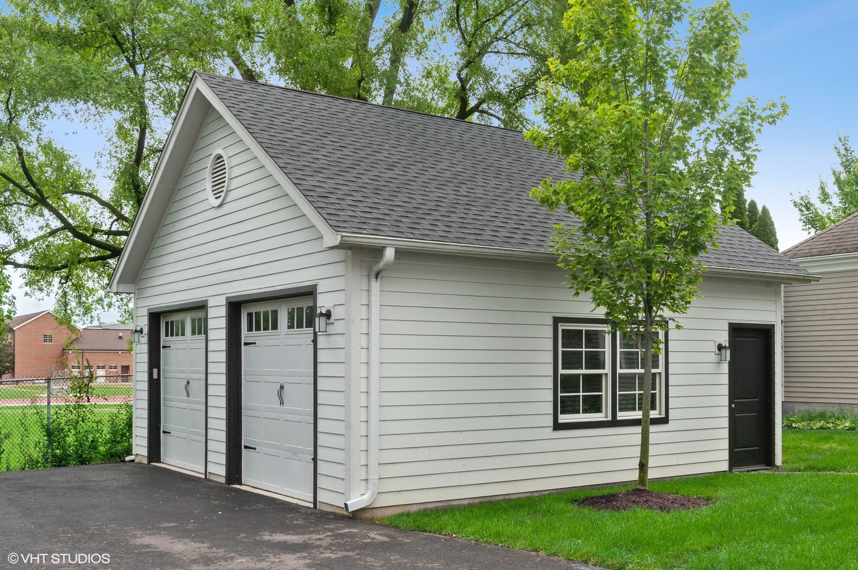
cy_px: 285
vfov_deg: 33.3
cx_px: 429
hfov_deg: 48.5
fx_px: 953
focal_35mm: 40
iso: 200
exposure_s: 1/500
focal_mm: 40
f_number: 8
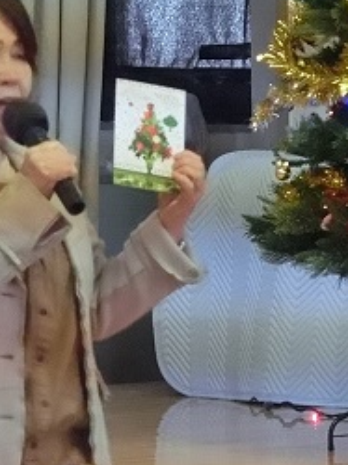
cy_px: 197
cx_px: 112
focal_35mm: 349
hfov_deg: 4.3
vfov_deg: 5.7
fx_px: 4686
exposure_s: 1/200
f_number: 5.7
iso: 5000
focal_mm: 38.58
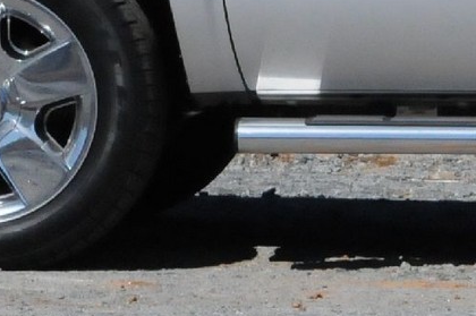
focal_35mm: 643
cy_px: -152
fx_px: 8492
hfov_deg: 3.2
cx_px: 913
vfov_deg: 2.1
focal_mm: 72
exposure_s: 1/8000
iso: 2000
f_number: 10
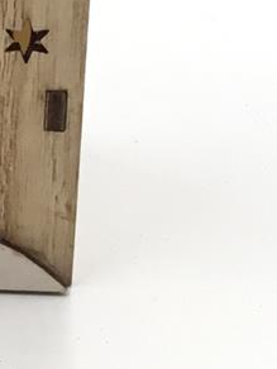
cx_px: -429
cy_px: -399
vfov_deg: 8.9
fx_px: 2219
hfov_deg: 6.7
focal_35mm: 208
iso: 25
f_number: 2.4
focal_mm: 3.3
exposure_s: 1/115
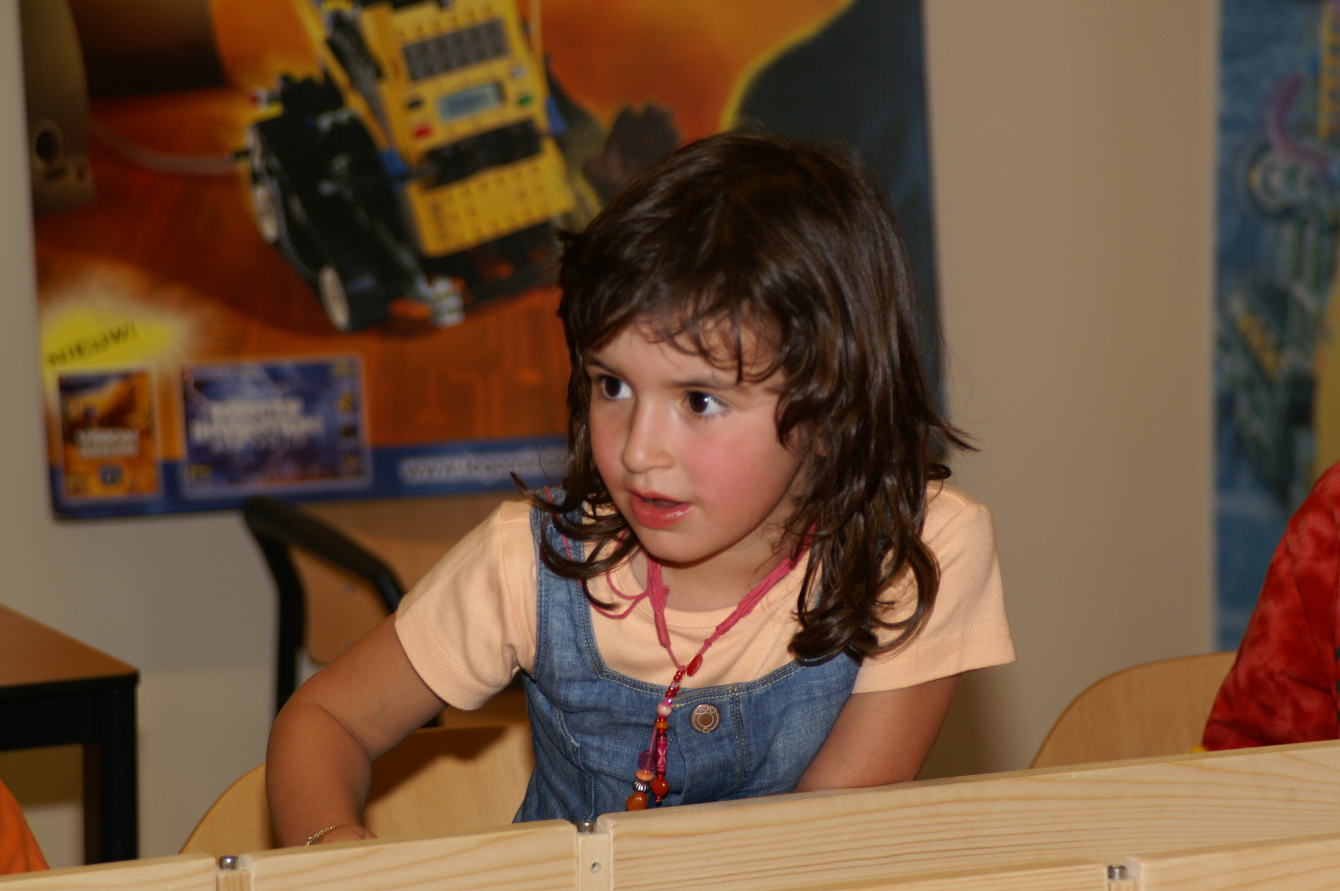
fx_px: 5857
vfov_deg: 8.7
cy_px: 446
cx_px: 670
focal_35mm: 158
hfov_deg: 13.1
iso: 200
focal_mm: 105
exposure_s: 1/90
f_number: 5.6
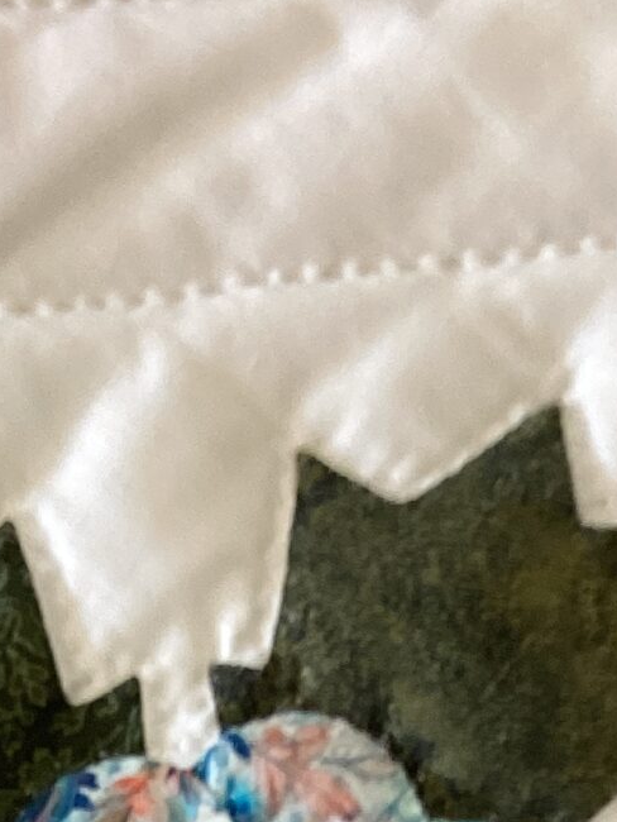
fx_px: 2897
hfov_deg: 12.2
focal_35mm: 122
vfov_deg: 13.8
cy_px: 1612
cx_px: 297
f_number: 2.4
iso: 80
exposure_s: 1/60
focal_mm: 3.3
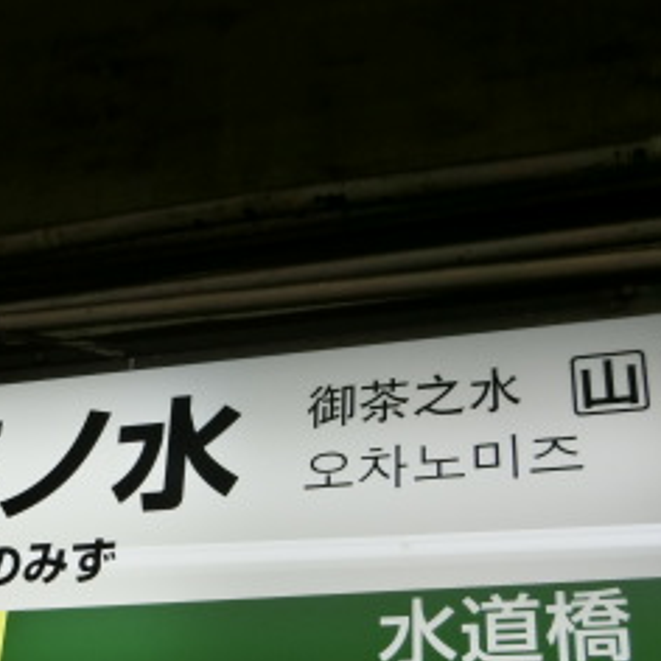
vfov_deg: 28.2
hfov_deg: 28.1
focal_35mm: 60
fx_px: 1296
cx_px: 140
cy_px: 487
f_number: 3.5
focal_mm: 4.5
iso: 80
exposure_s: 1/160
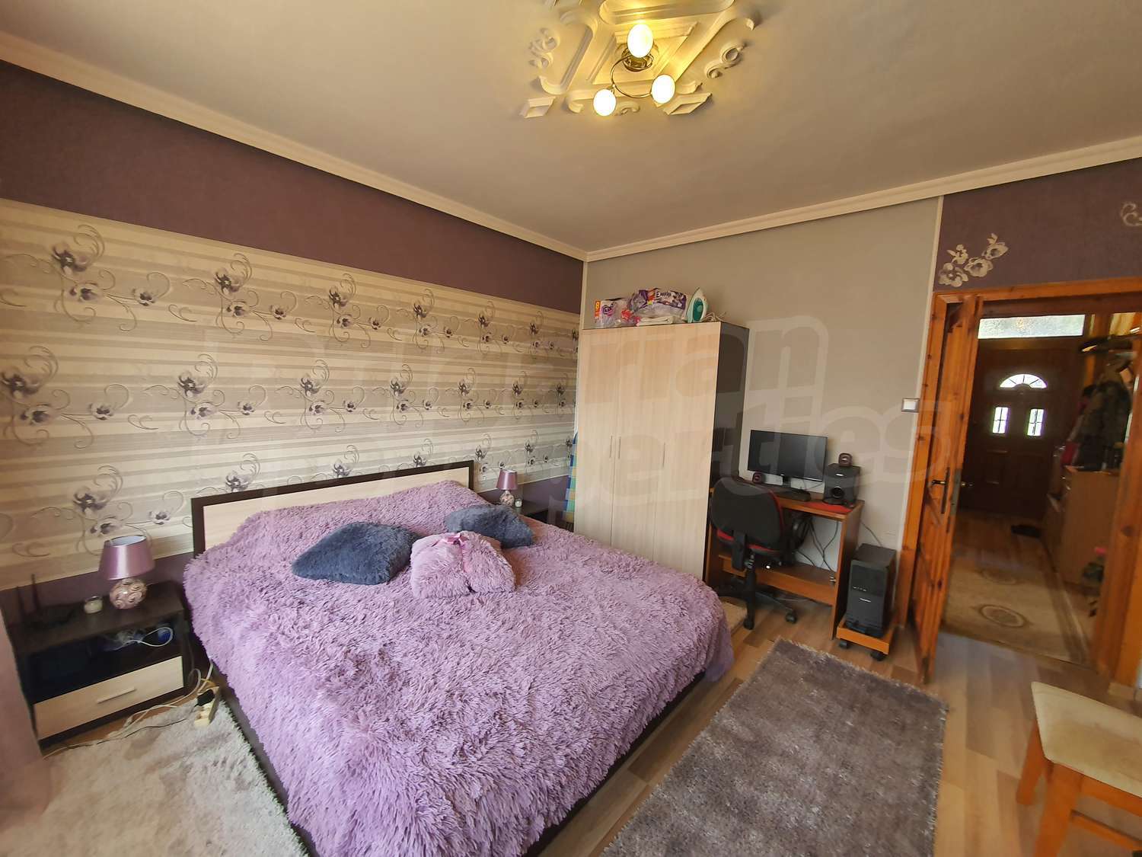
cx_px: 571
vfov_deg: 89.9
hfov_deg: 106.2
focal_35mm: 13
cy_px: 428
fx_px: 429
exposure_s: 1/50
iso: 200
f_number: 2.2
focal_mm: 1.8
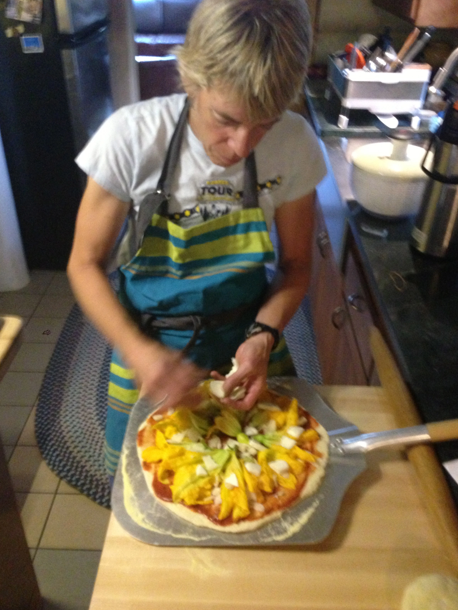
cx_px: 224
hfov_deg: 41.8
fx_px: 600
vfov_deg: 54.0
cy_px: 298
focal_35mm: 34
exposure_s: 1/15
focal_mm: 4.13
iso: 640
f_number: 2.4
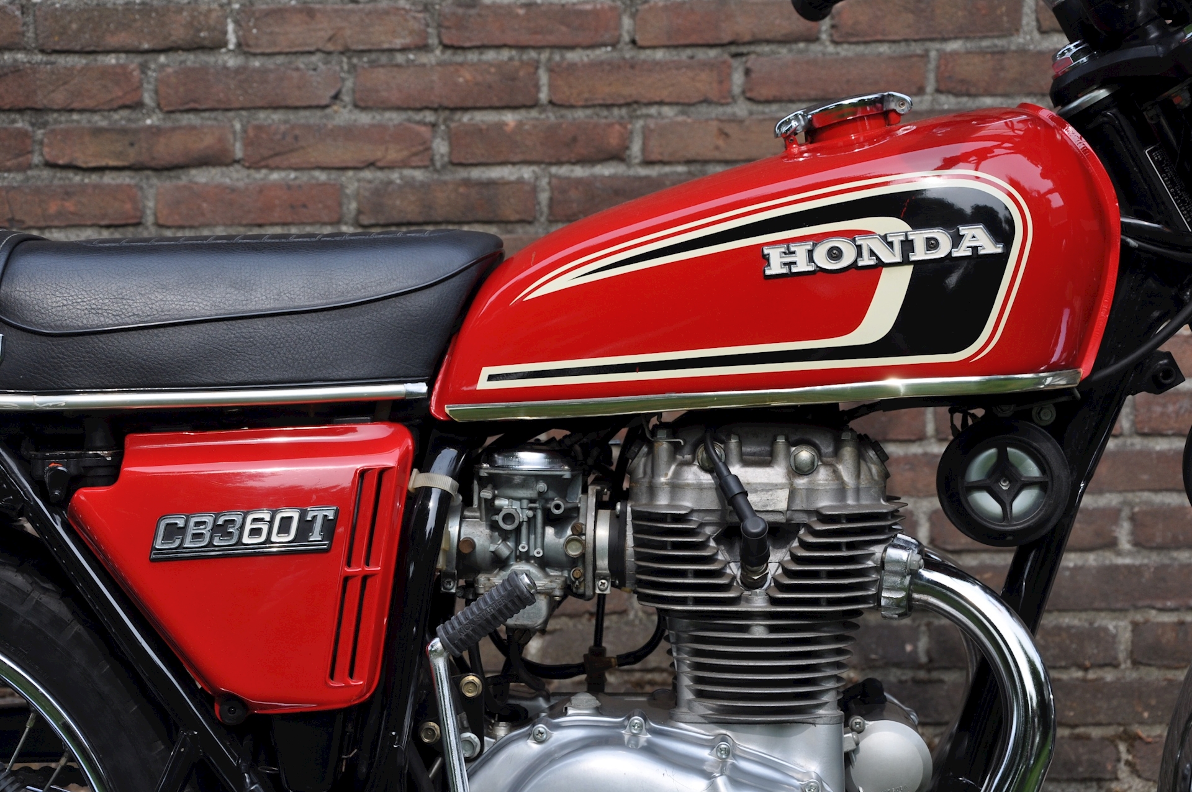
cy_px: 396
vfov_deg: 17.4
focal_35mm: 78
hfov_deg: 26.0
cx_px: 596
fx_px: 2579
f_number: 8
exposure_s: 1/250
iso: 200
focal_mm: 52
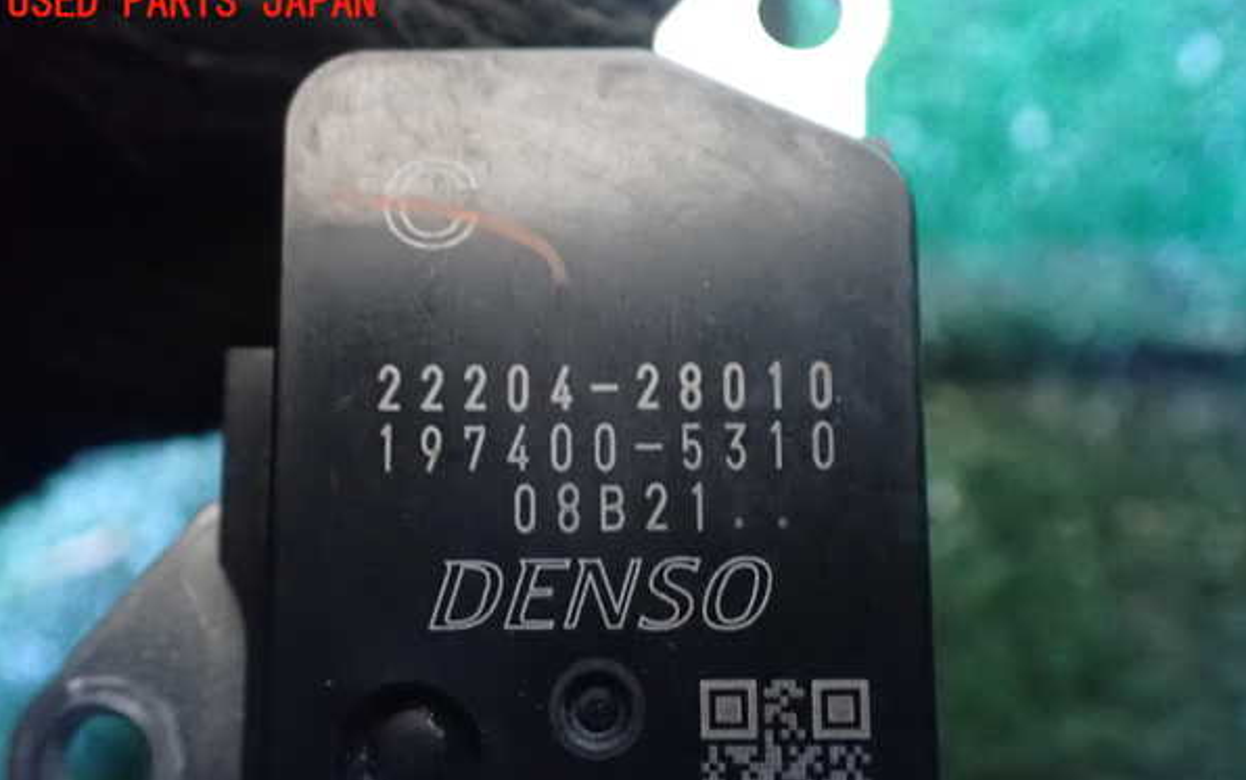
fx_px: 1087
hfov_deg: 59.6
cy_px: 448
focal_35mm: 32
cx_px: 623
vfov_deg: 39.4
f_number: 2.3
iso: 1600
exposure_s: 1/25
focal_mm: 5.4
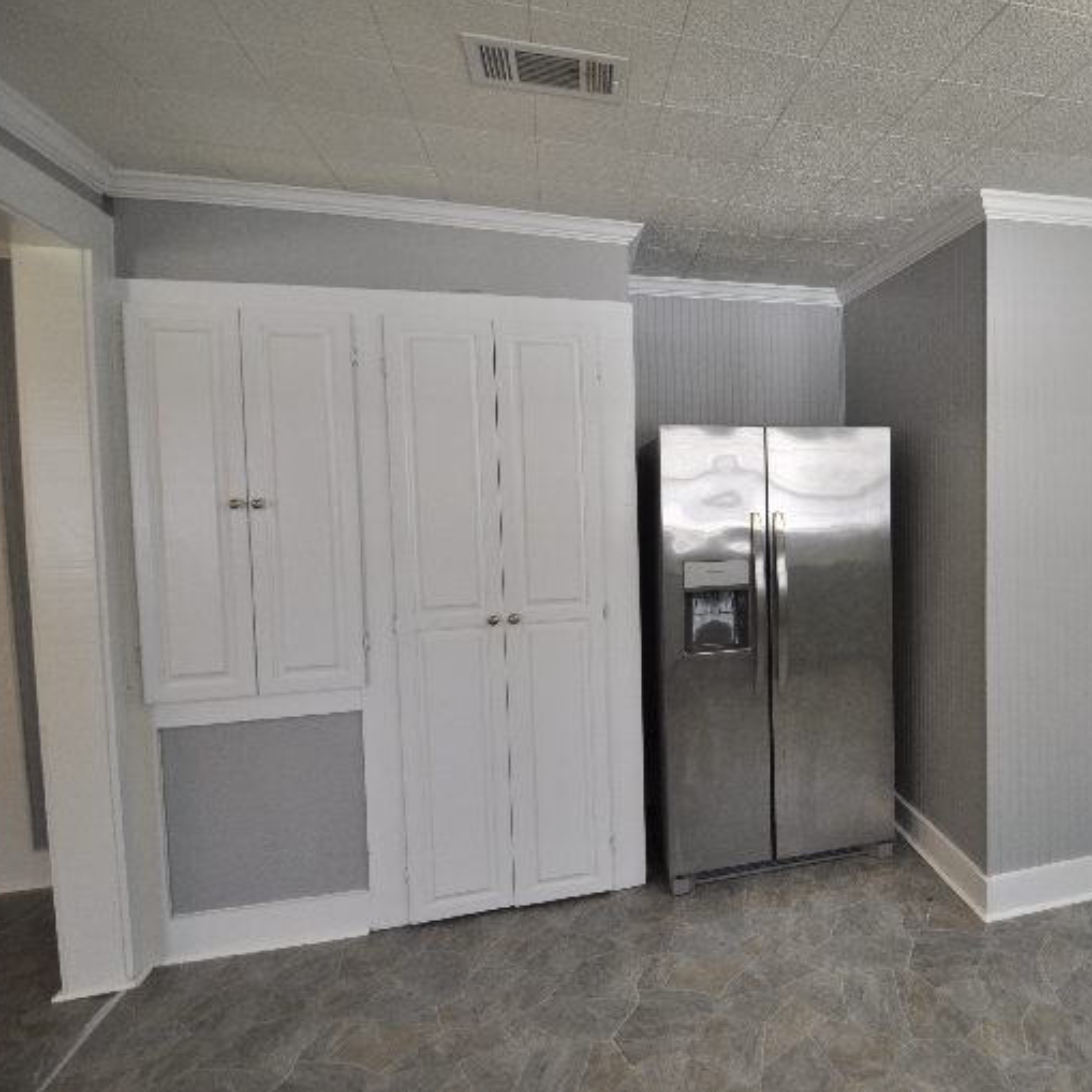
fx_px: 714
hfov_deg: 69.5
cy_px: 527
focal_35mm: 20
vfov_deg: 74.8
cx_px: 830
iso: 400
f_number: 4
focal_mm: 10
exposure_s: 1/60
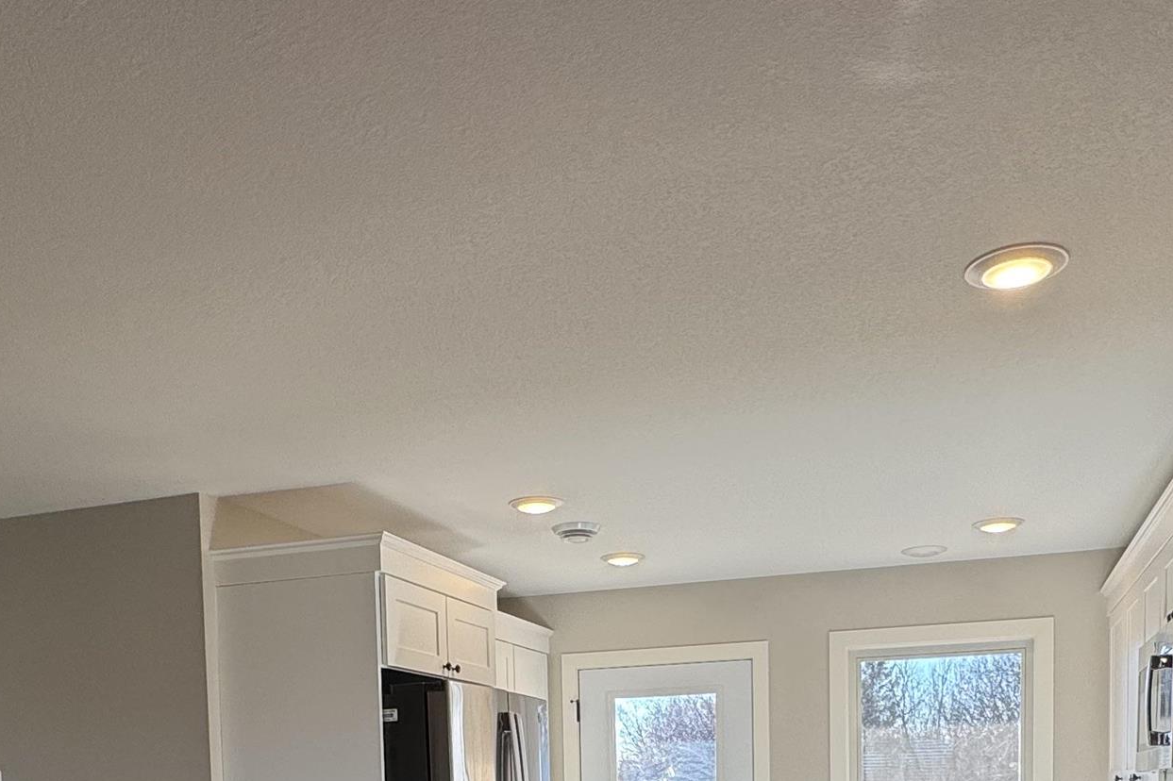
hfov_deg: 53.1
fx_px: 1173
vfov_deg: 32.0
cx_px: 578
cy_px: 883
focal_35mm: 36
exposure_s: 1/120
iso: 40
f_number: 2.2
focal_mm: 2.22
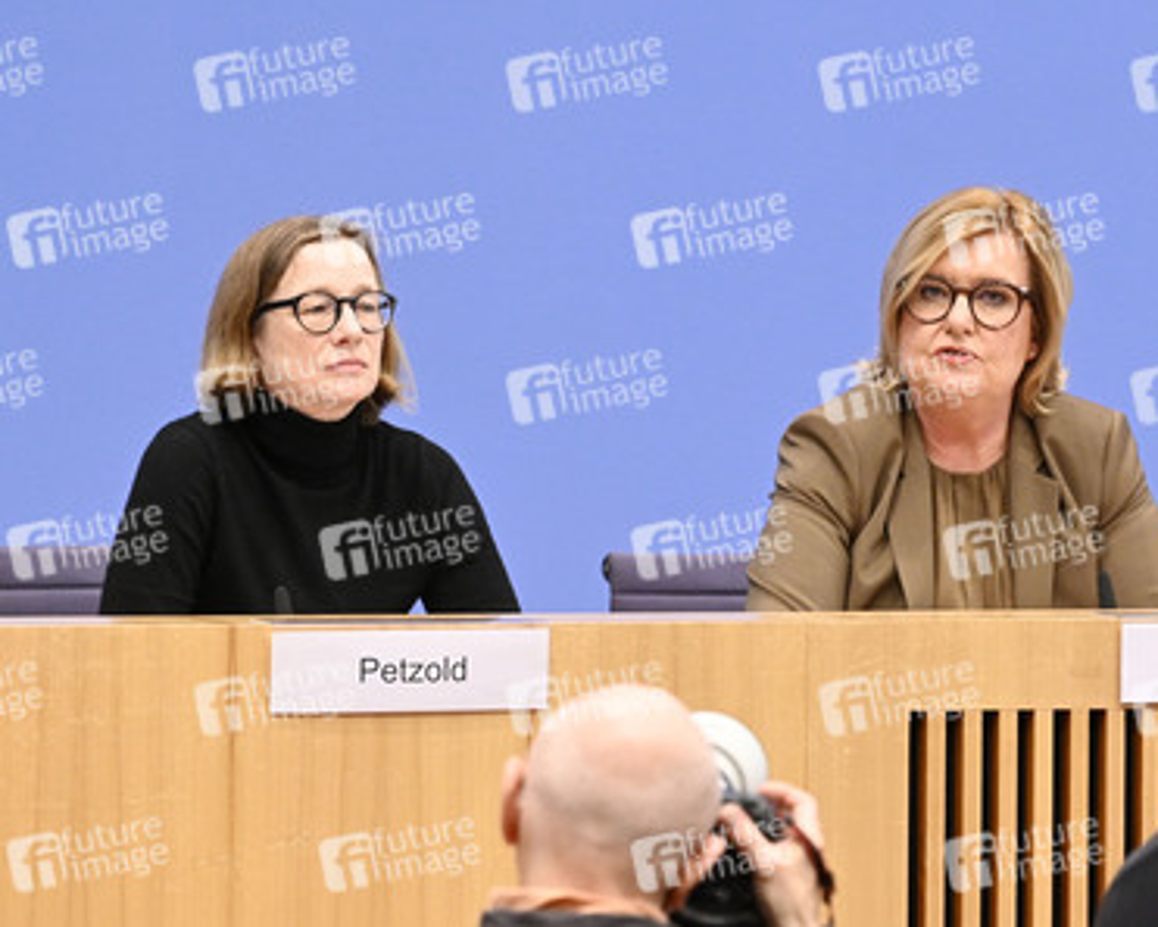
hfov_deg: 8.5
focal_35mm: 228
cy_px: 465
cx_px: 629
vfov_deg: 6.8
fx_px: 7816
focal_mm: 200
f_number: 5
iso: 5000
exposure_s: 1/640
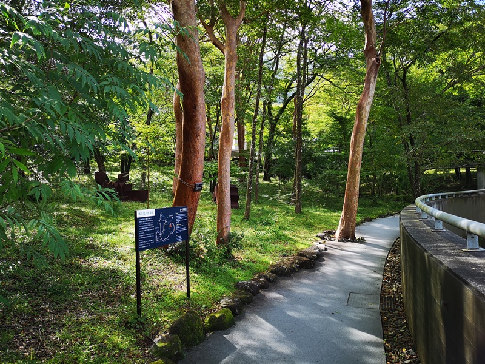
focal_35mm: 27
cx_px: 242
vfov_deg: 51.4
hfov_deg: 65.3
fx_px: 378
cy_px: 182
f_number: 1.8
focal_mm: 3.95
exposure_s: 1/288
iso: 50
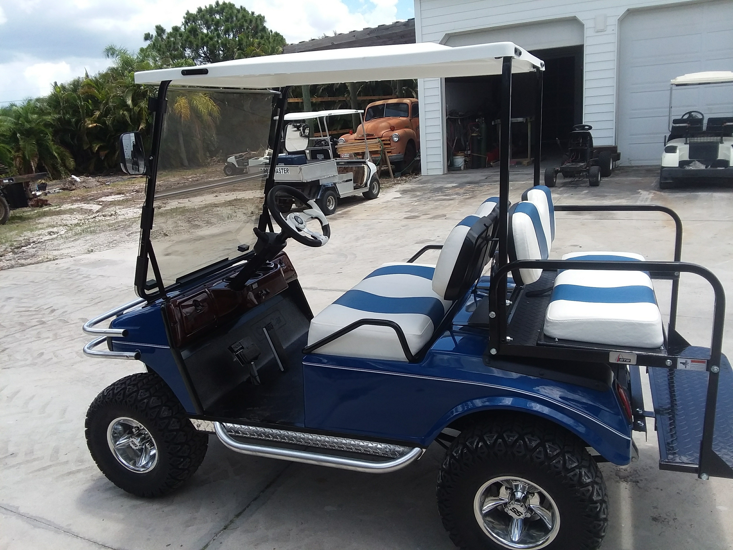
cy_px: 275
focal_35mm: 27
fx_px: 572
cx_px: 366
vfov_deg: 51.4
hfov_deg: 65.3
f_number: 1.9
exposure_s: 1/1121
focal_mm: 2.91
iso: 50
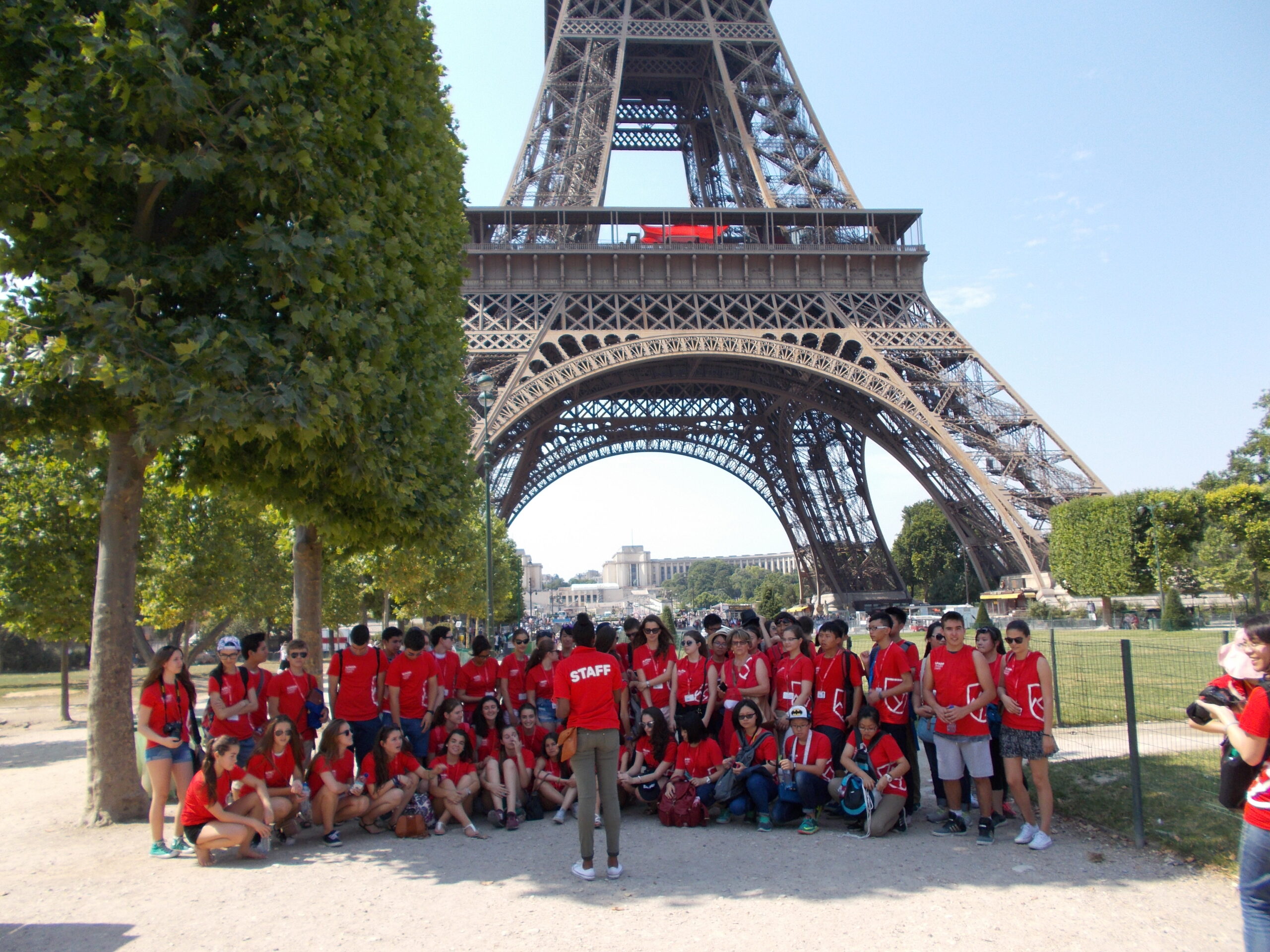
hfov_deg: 67.3
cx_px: 635
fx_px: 954
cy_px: 476
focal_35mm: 26
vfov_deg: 53.1
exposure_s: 1/100
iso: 80
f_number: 8
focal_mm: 4.6
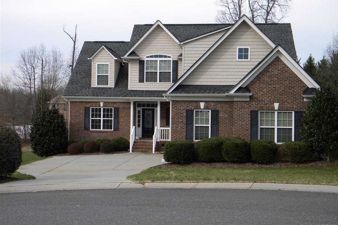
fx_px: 460
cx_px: 169
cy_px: 103
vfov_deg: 27.5
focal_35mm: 49
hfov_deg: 40.3
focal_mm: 8.6
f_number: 3.9
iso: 80
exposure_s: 1/414
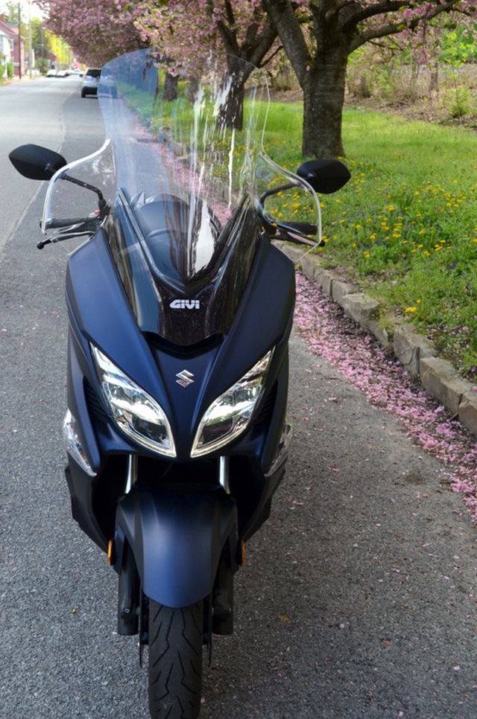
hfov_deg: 30.7
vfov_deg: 45.0
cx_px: 238
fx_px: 868
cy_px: 360
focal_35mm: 44
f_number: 6.3
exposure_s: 1/160
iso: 200
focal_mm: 29
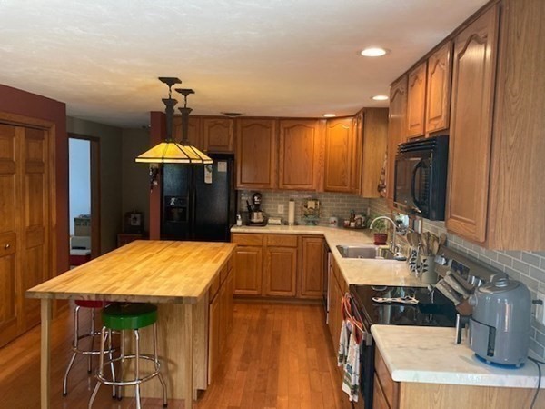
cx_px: 272
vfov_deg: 49.7
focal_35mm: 28
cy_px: 204
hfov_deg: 63.4
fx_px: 441
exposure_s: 1/60
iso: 125
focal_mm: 3.99
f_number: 1.8
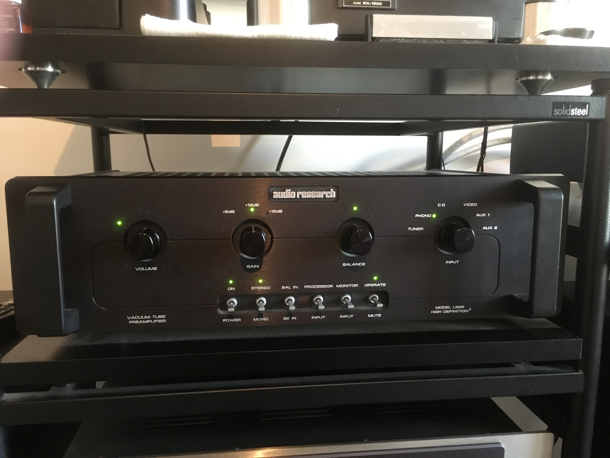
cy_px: 229
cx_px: 305
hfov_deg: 61.7
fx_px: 511
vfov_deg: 48.2
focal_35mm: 29
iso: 320
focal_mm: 4.15
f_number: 2.2
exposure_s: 1/17
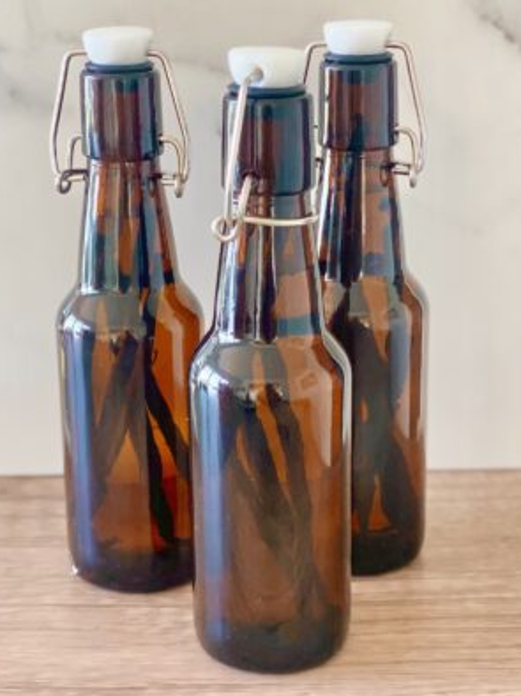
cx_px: 253
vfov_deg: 29.4
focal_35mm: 66
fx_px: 1326
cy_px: 357
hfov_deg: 22.2
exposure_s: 1/122
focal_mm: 6
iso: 160
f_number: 2
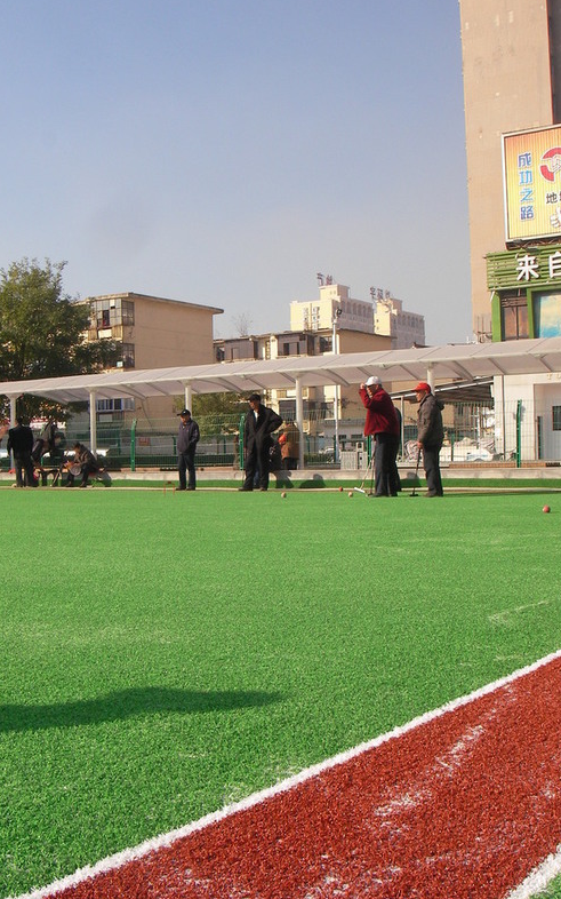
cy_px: 450
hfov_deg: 31.2
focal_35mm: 41
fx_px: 1003
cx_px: 240
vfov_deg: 48.2
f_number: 6.6
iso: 50
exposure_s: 1/223
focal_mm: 6.3
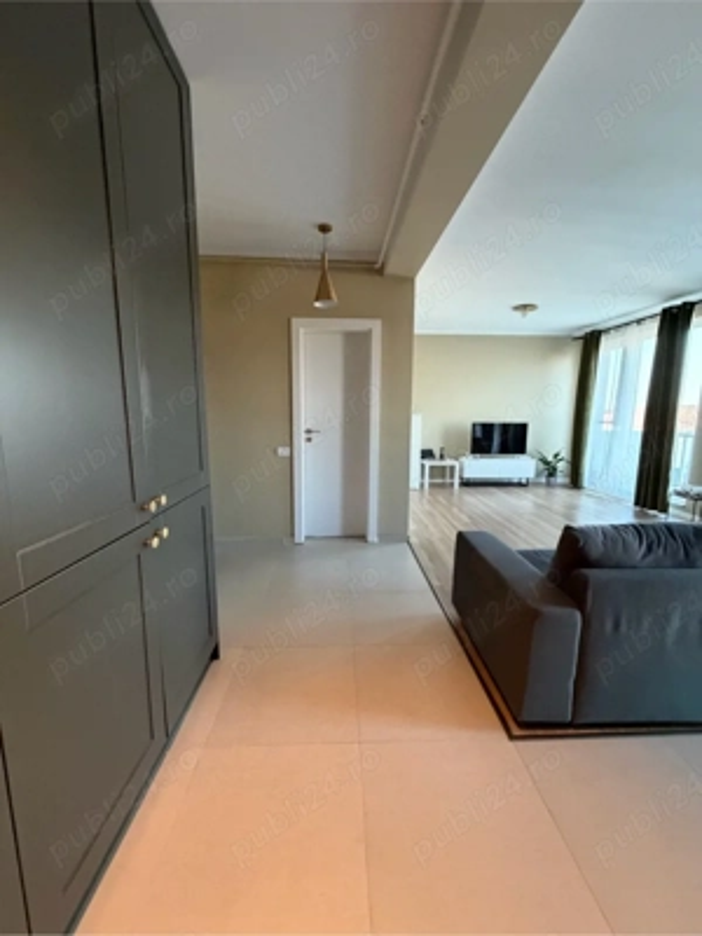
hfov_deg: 85.7
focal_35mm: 14
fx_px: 379
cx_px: 351
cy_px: 468
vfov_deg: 102.1
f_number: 2.2
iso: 500
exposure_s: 1/60
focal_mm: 2.22
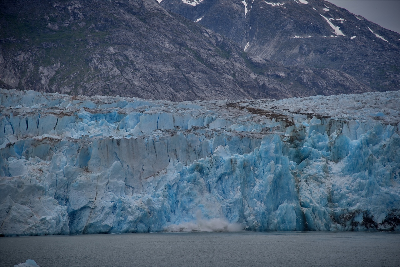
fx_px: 1334
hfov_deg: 17.1
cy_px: 134
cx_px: 200
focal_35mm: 120
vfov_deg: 11.4
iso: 100
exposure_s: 1/250
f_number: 5
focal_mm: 120
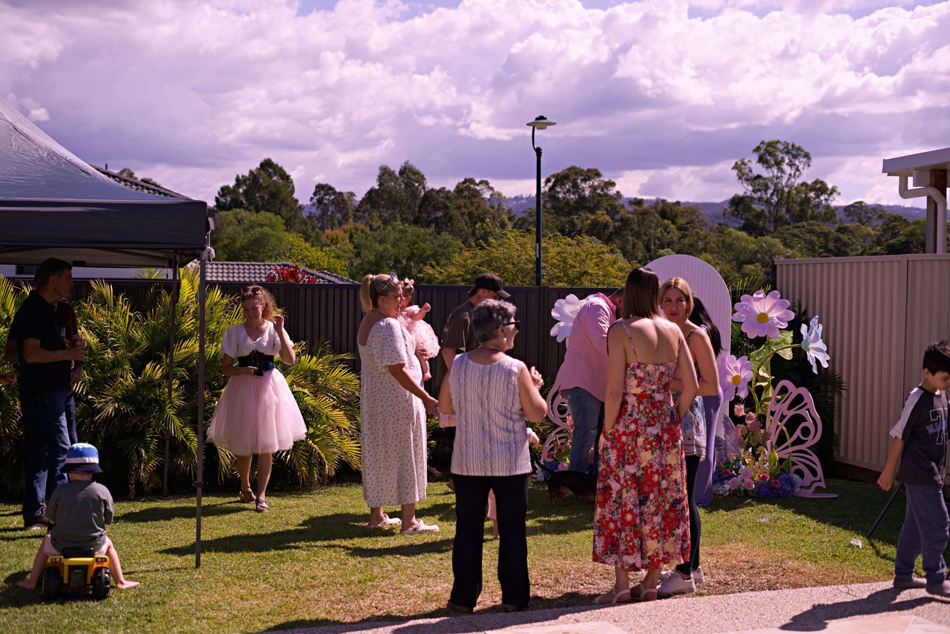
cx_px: 475
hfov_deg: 39.6
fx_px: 1319
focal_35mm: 50
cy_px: 317
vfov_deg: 27.0
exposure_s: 1/1250
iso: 50
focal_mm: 50
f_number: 3.2
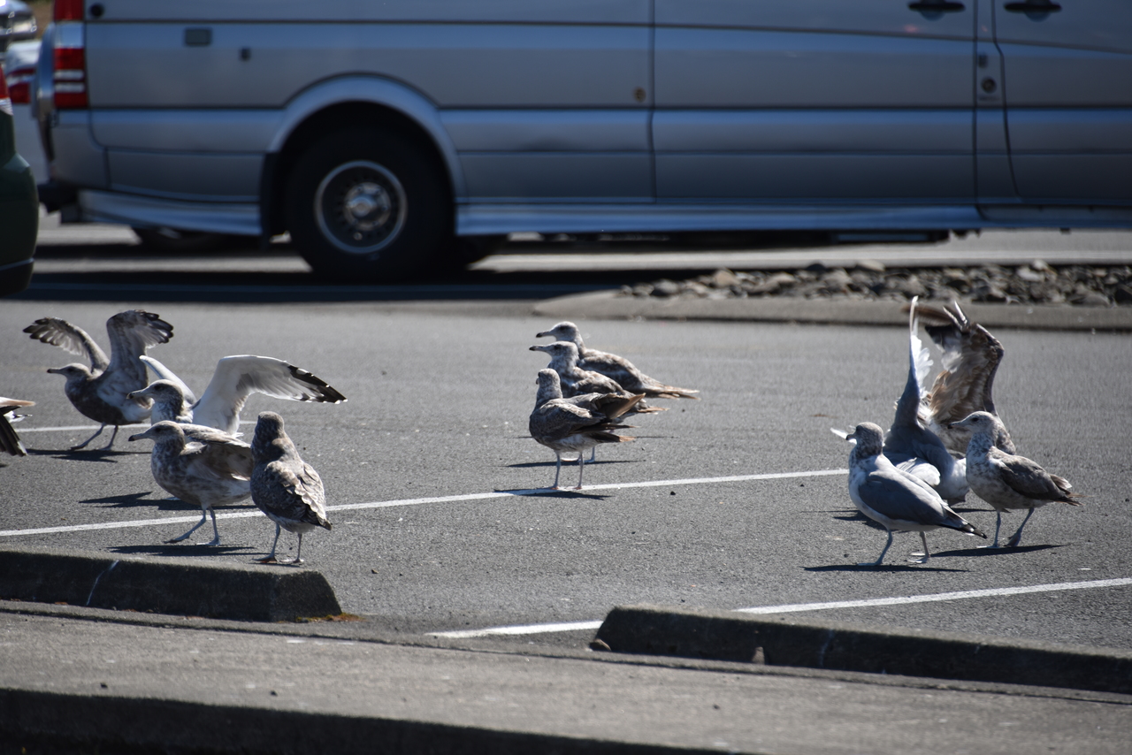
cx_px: 566
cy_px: 378
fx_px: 9435
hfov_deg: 6.9
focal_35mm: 300
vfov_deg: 4.6
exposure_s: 1/640
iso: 100
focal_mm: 300
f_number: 5.6
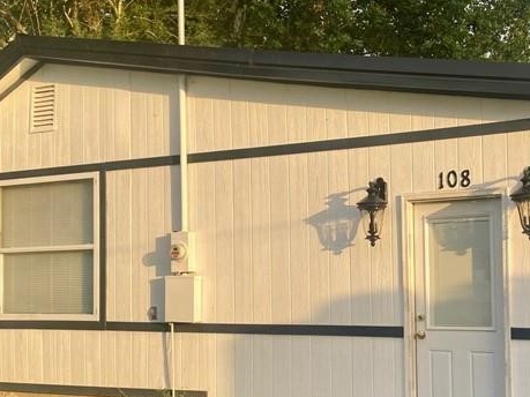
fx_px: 888
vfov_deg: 25.1
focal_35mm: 58
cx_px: 337
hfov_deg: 33.1
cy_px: 257
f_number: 1.8
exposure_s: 1/678
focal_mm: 4.25
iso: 32
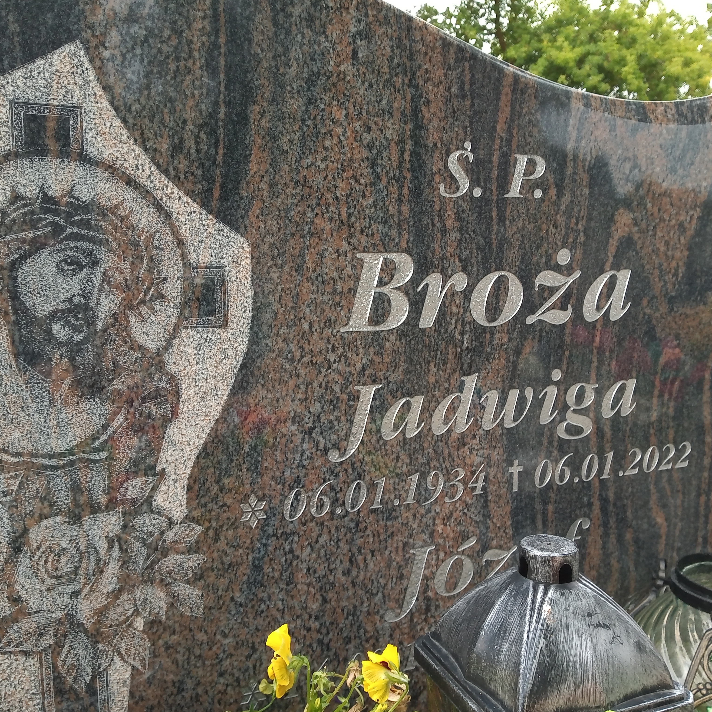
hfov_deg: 65.0
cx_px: 359
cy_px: 362
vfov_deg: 65.0
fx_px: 558
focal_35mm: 24
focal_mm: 3.54
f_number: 2
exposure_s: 1/209
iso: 112
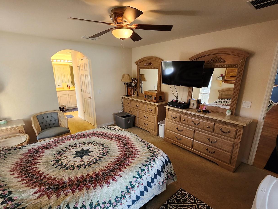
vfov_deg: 74.6
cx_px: 140
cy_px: 113
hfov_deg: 91.0
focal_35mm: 17
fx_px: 137
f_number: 2.2
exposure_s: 1/60
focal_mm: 1.74
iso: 200
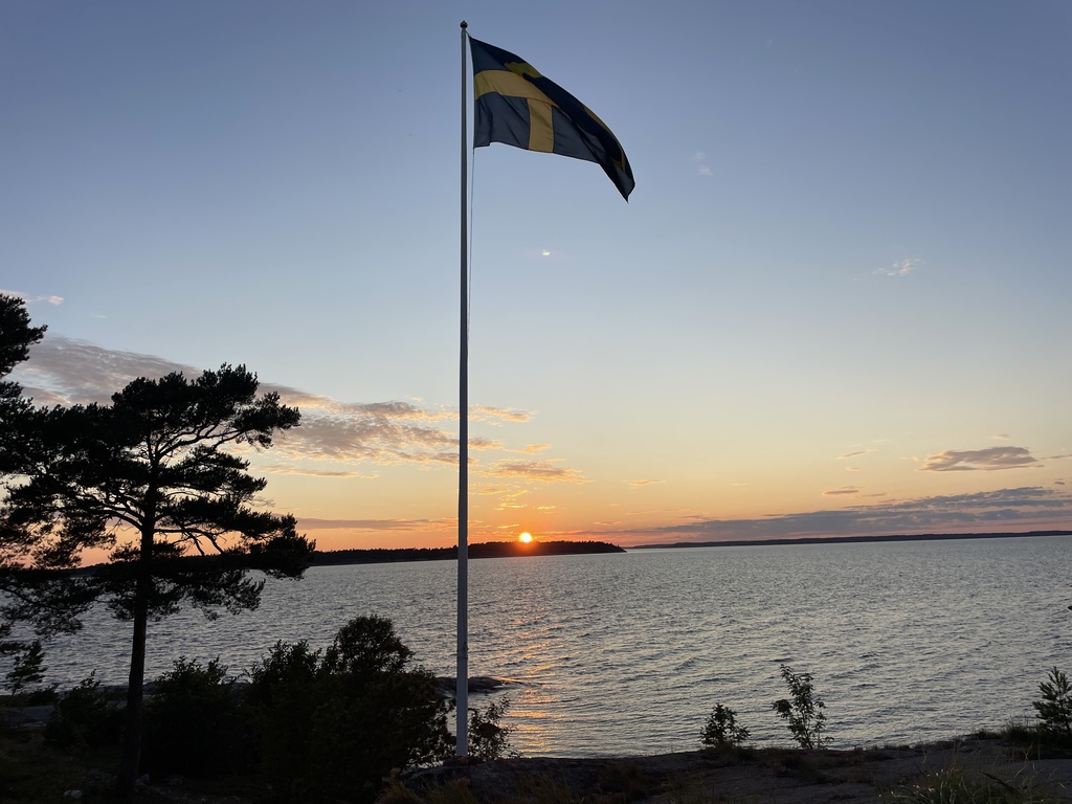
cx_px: 536
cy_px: 402
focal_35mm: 26
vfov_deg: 53.1
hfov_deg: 67.3
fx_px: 805
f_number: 1.6
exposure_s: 1/1350
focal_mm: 4.2
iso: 32
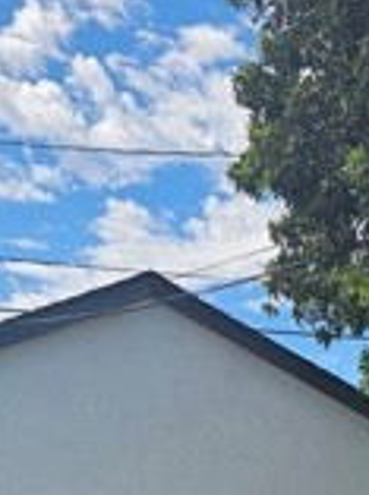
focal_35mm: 94
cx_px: 350
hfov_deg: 15.4
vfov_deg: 17.8
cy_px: 823
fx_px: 1342
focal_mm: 6.3
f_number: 1.7
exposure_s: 1/1325
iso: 16
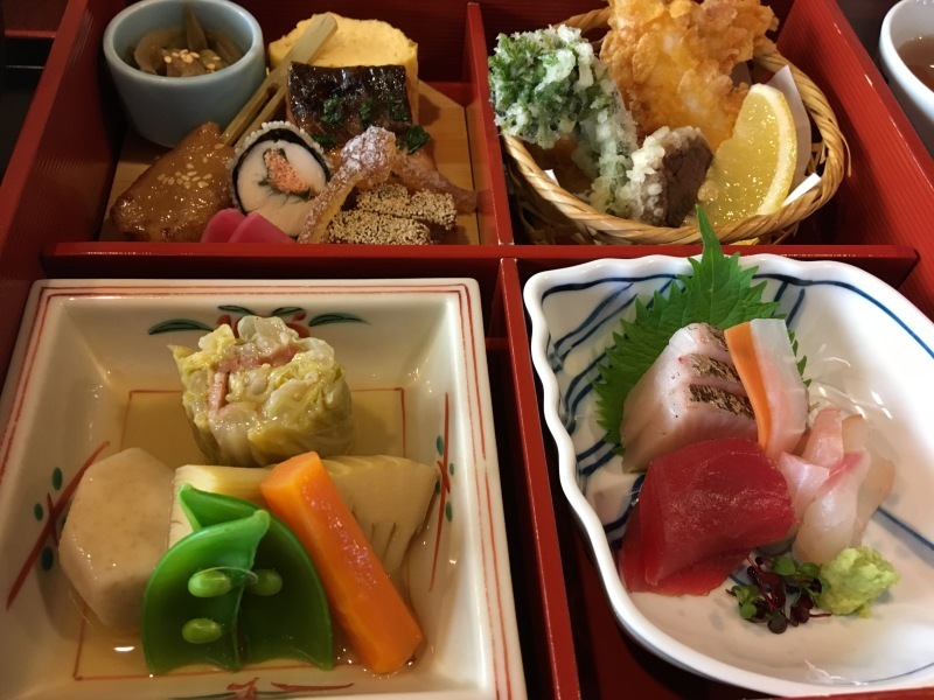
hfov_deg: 61.7
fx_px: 782
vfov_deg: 48.2
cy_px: 350
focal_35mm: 29
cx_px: 467
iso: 200
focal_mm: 4.15
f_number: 2.2
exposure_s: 1/24
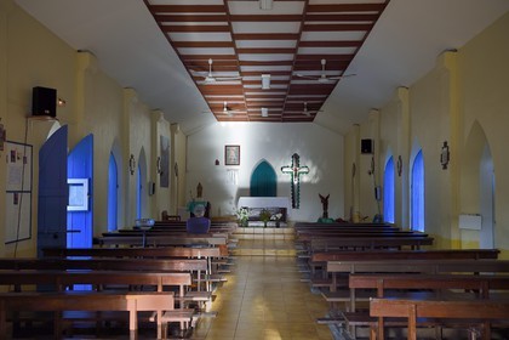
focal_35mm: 36
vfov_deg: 36.9
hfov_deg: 53.1
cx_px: 254
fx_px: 509
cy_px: 170
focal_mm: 36
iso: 200
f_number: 5
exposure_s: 1/15
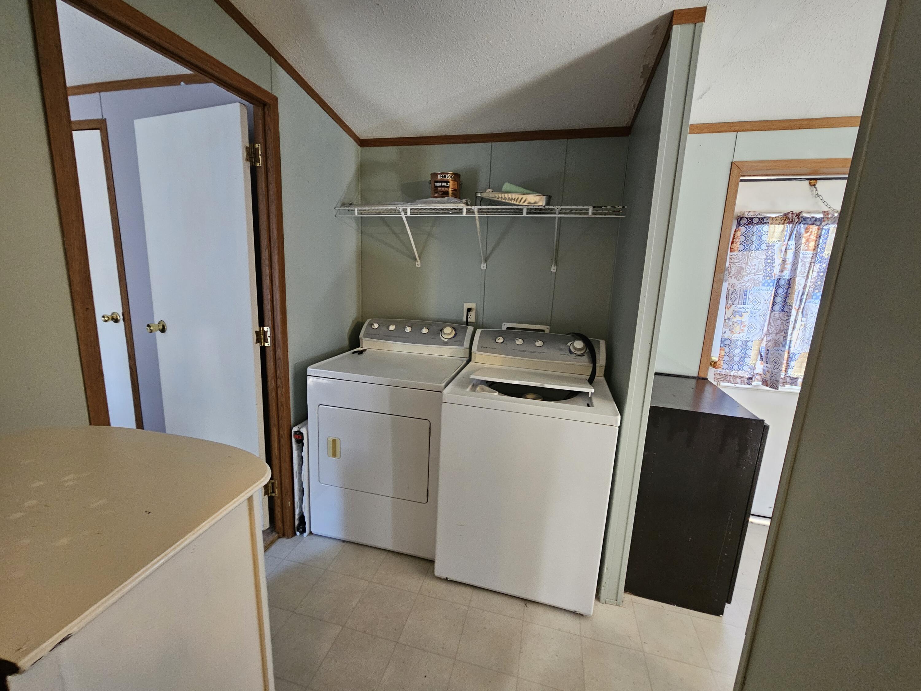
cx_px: 460
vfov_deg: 89.9
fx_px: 346
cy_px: 346
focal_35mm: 13
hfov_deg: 106.2
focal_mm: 2.2
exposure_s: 1/30
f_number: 2.2
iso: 400
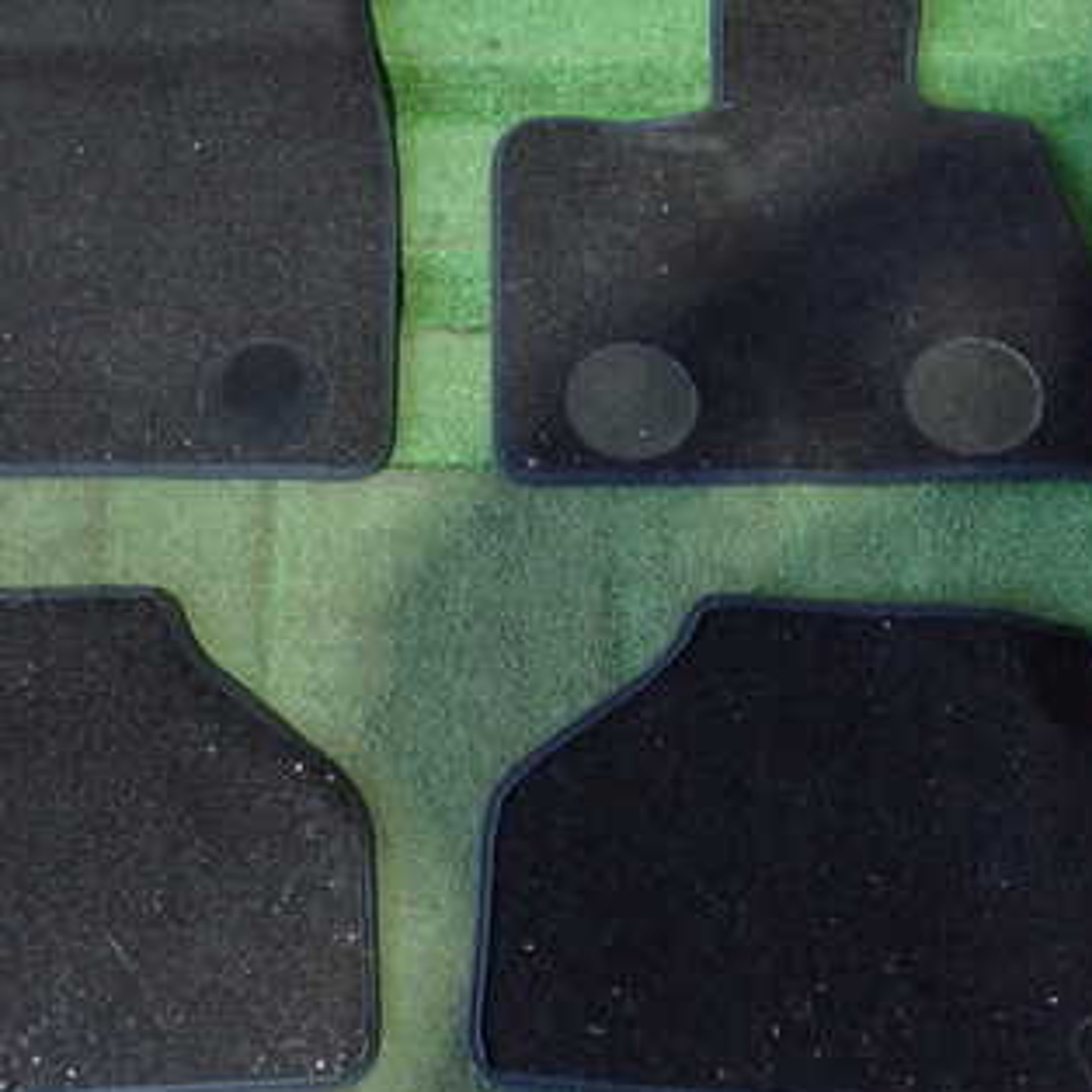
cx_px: 459
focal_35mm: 54
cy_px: 504
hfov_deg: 31.6
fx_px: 1927
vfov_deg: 31.6
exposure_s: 1/20
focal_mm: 5.79
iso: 800
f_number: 2.4
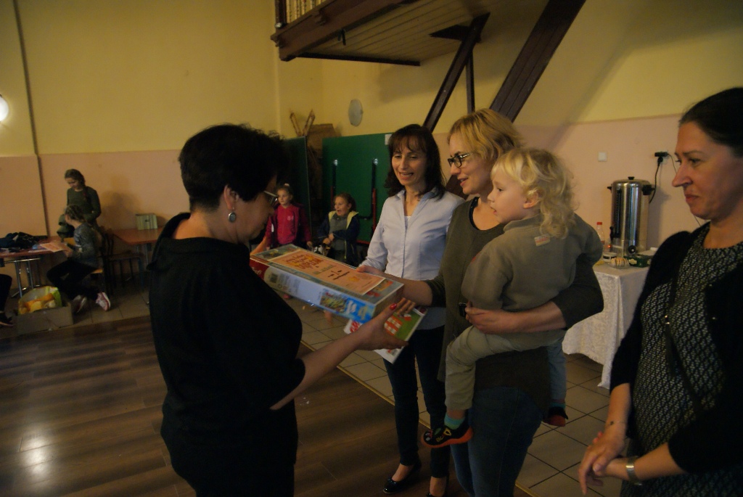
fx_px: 496
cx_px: 372
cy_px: 248
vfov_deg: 53.2
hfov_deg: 73.7
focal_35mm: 24
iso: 1600
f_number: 3.2
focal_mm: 16
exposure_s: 1/60
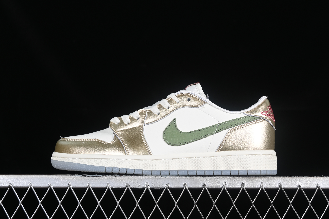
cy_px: 110
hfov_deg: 27.0
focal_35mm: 75
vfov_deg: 18.2
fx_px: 685
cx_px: 164
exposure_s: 1/80
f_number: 8
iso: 160
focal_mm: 50
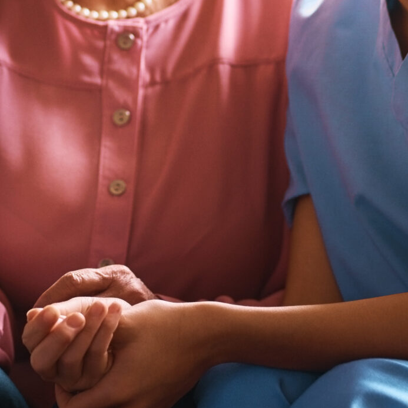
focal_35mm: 267
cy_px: -11
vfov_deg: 6.5
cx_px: 66
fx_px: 3560
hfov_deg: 6.5
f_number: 2.2
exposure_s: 1/200
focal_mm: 85
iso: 320
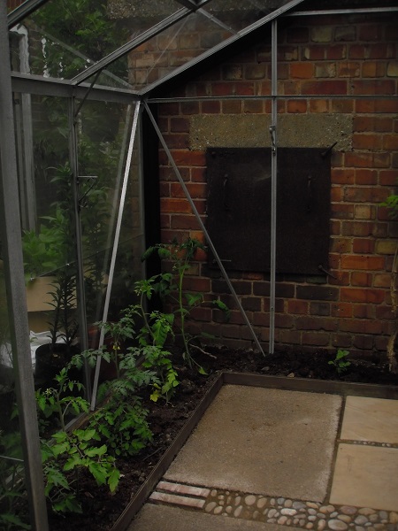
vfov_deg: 49.0
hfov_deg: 37.7
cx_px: 199
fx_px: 583
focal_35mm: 38
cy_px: 266
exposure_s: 1/200
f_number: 3.5
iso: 100
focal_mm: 6.7
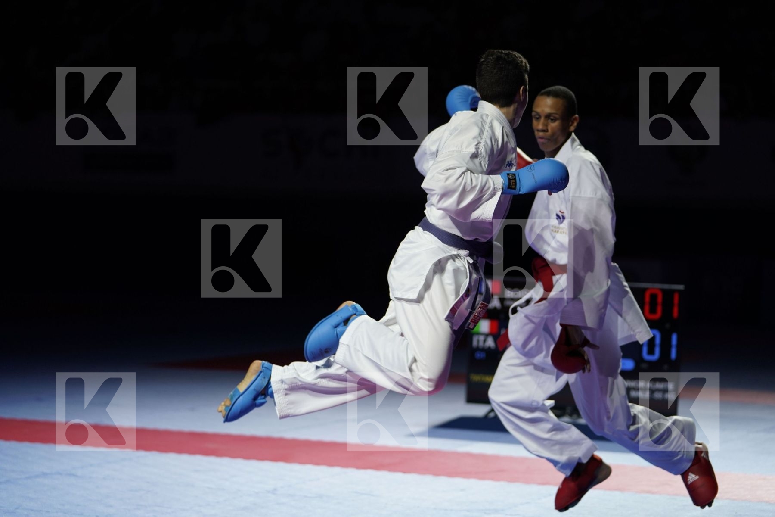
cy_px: 258
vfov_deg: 13.4
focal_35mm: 102
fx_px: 2196
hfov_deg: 20.0
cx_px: 388
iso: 800
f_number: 2.8
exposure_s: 1/1000
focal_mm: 102
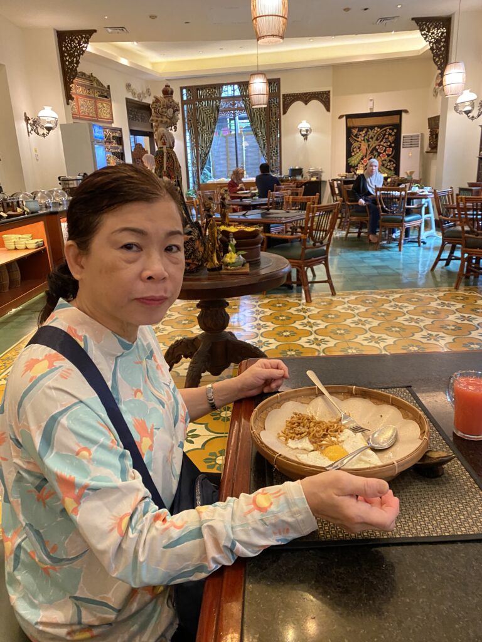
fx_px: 483
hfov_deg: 53.1
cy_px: 321
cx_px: 241
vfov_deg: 67.3
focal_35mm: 26
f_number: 1.8
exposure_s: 1/25
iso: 500
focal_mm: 4.25
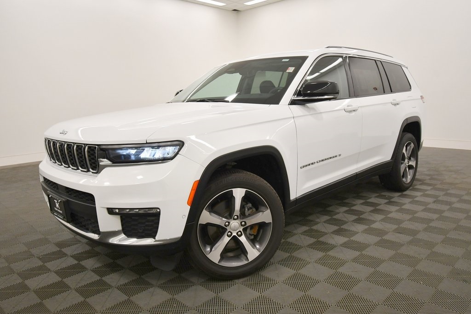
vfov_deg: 47.9
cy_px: 157
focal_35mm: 27
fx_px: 353
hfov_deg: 67.4
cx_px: 236
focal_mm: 18
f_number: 5.6
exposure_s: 1/200
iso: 800
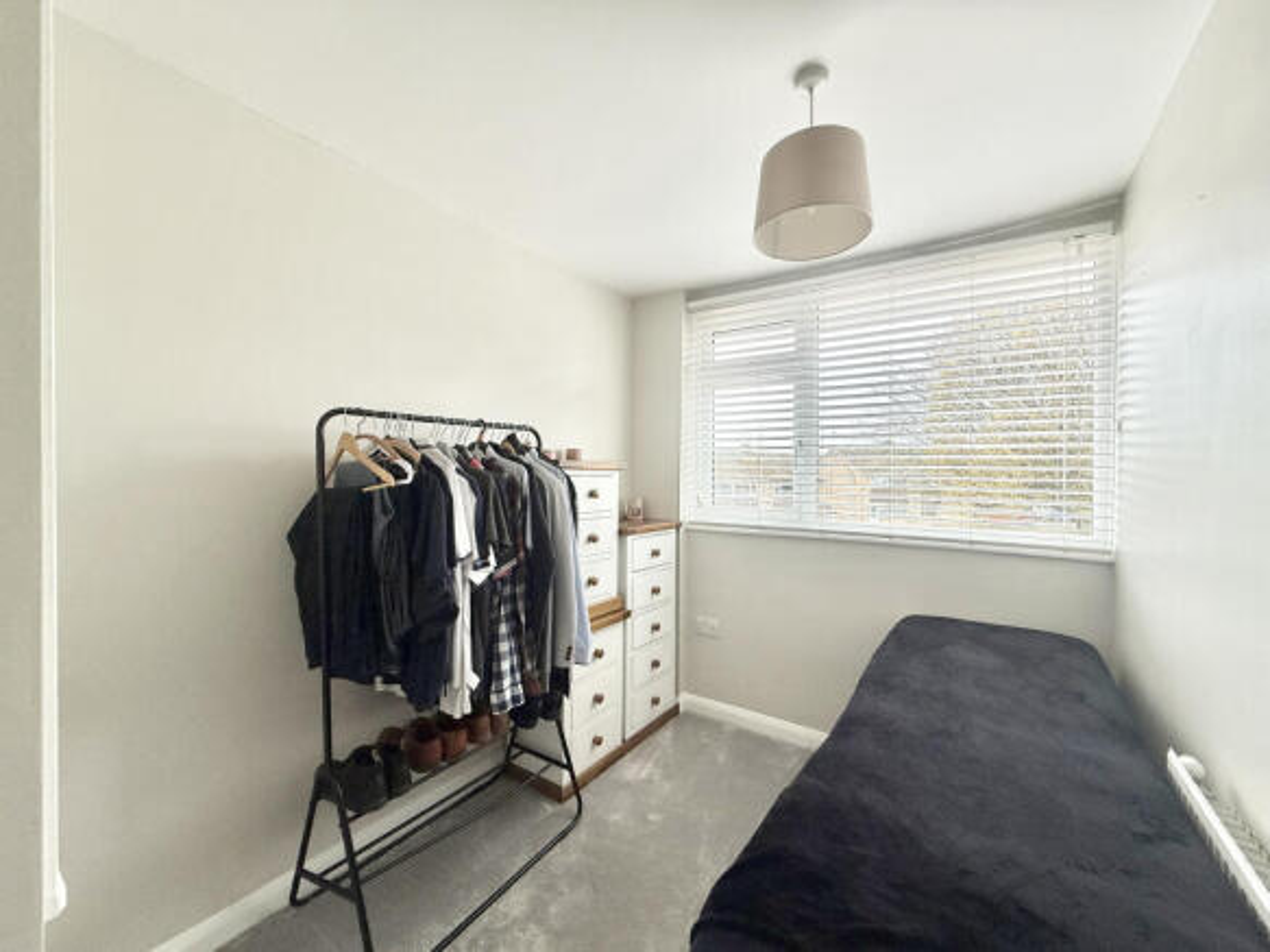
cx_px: 635
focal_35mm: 14
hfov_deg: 102.1
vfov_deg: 85.7
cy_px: 476
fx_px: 514
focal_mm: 2.22
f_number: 2.2
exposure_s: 1/99
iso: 80
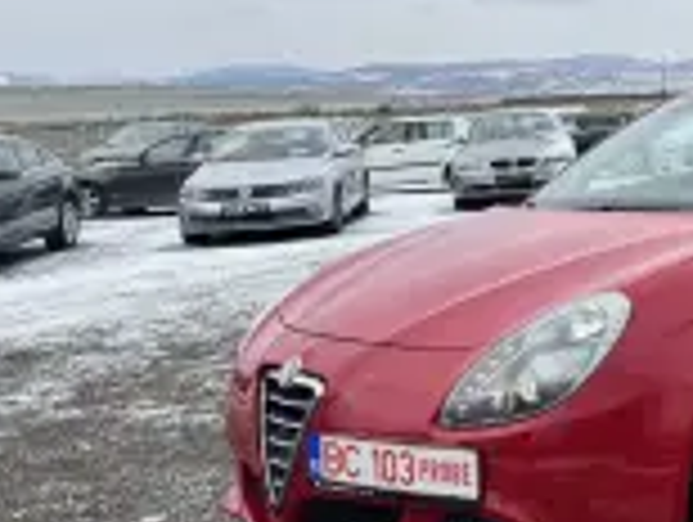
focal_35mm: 56
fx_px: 1123
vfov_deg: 25.6
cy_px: 81
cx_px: 698
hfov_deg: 31.6
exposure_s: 1/1721
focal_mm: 6.76
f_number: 1.78
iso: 80
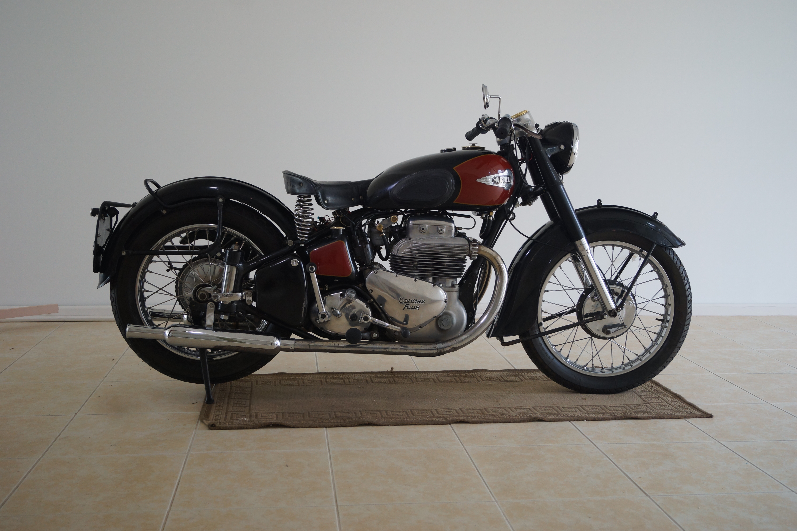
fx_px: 797
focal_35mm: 36
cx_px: 398
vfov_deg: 36.9
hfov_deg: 53.1
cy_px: 266
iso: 250
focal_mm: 24
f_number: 4
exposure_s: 1/60
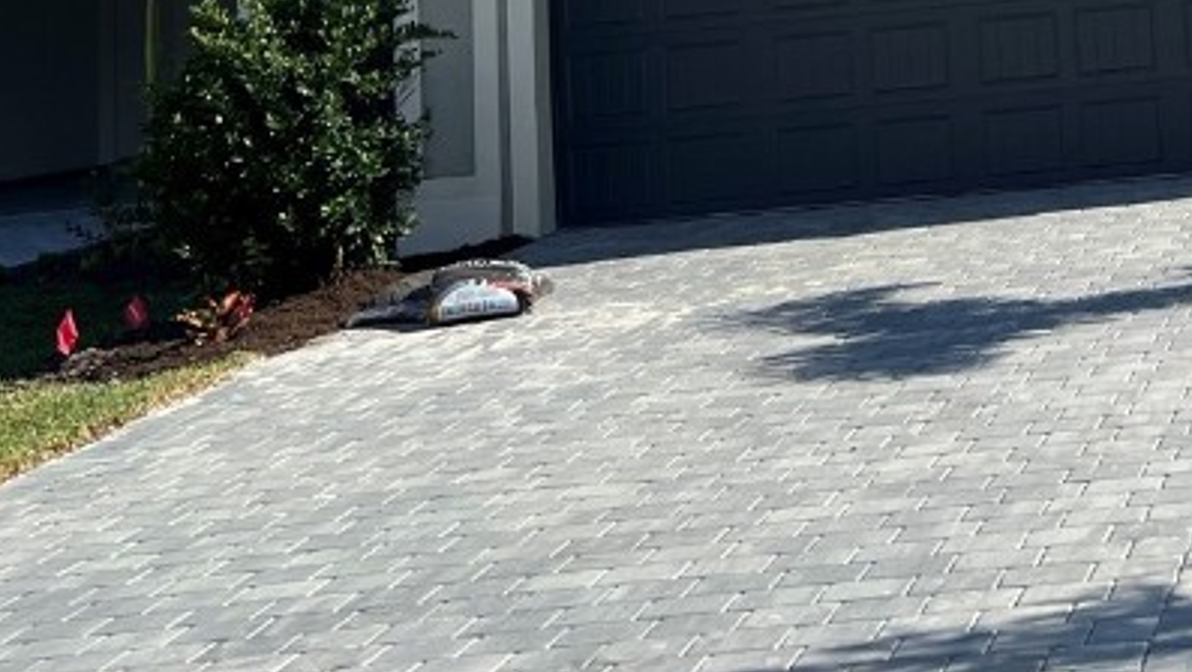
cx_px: 1315
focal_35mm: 73
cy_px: -399
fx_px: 2309
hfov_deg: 26.6
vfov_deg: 15.1
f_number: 1.5
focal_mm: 5.7
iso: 50
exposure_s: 1/5882
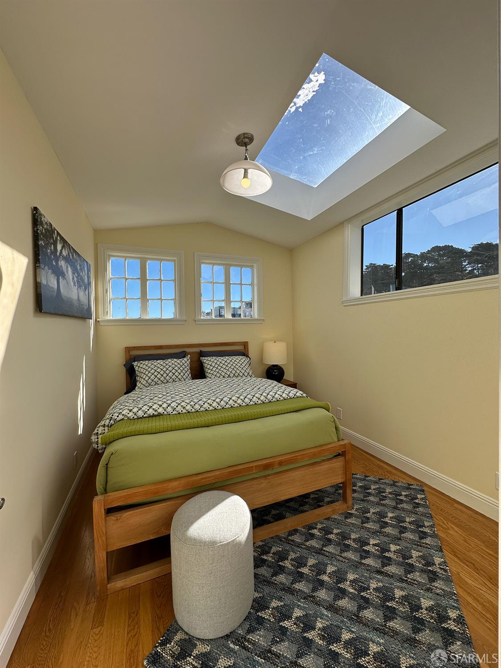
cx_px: 250
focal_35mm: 14
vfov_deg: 102.1
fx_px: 270
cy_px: 334
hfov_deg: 85.7
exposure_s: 1/1200
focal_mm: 2.22
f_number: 2.2
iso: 50
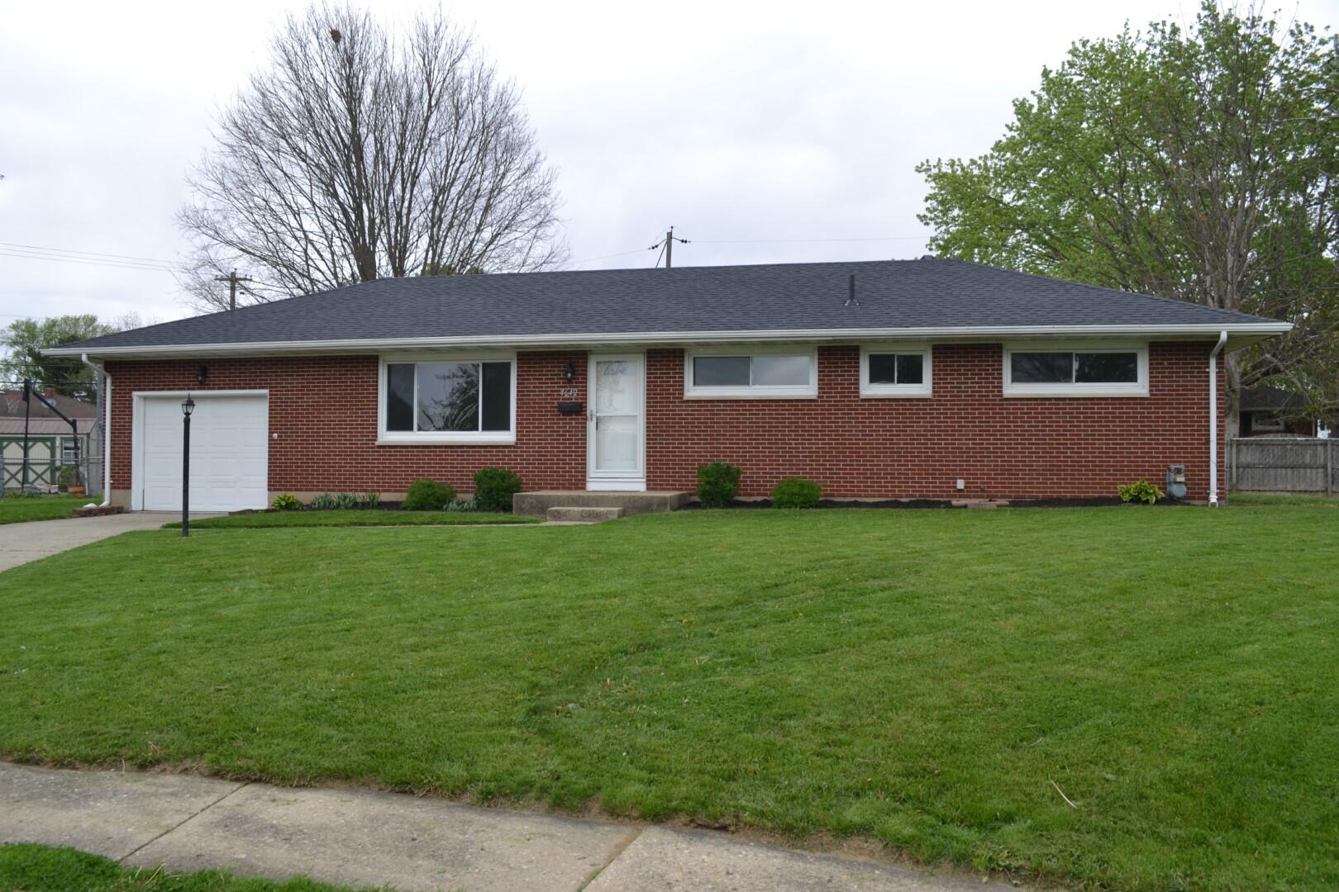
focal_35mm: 30
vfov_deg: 43.6
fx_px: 1116
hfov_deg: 61.9
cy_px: 446
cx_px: 670
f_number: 6.3
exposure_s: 1/160
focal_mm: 20
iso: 100
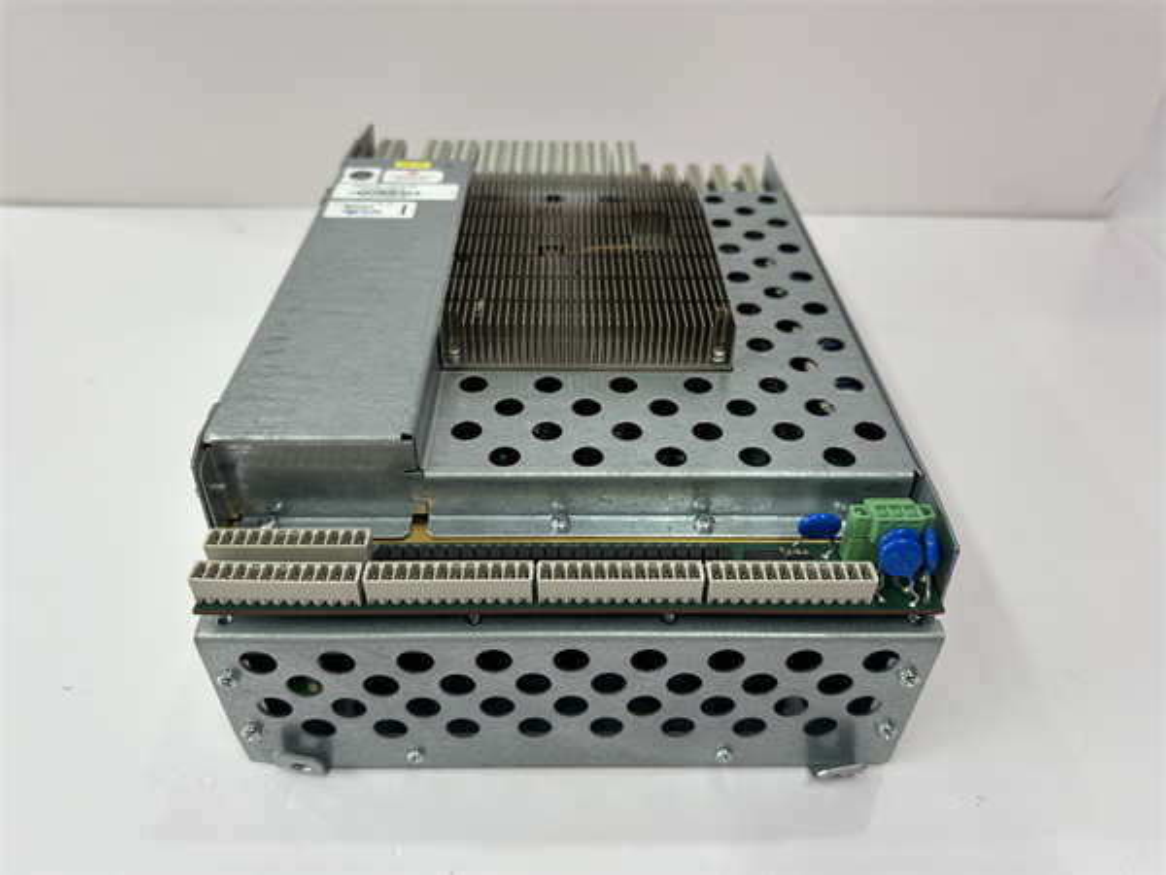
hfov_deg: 71.6
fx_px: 808
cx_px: 583
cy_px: 438
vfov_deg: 56.8
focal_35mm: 24
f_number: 1.78
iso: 64
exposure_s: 1/100
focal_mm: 6.86
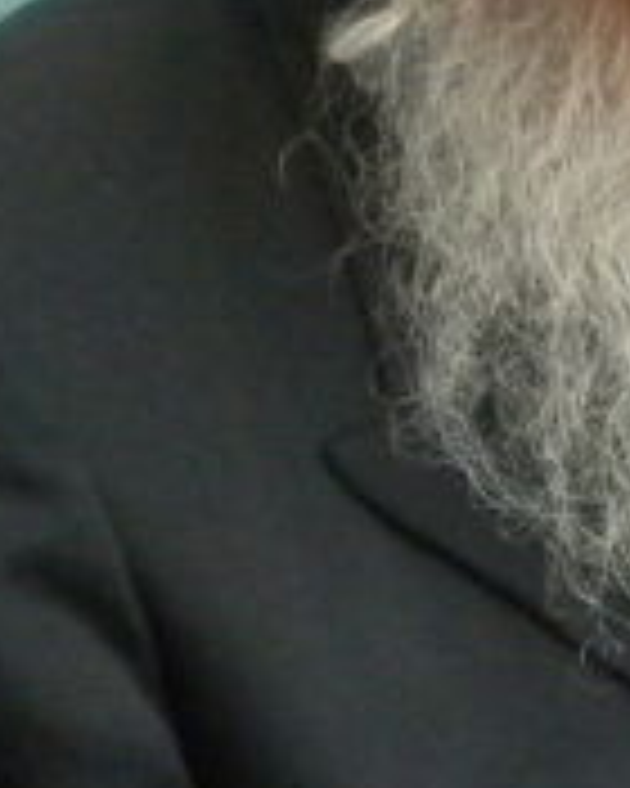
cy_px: 207
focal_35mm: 234
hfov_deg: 6.6
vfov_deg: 8.2
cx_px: 688
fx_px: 5454
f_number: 3.8
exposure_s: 1/264
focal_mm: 7.3
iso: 400
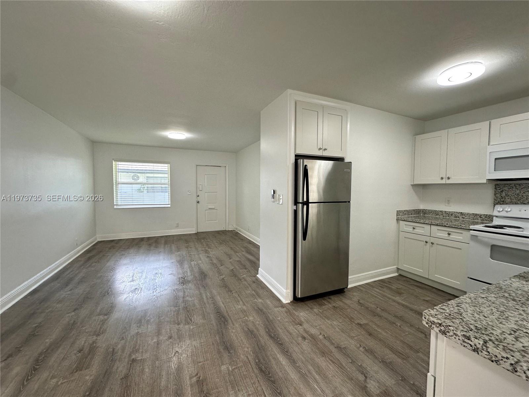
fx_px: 214
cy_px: 198
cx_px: 264
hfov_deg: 102.1
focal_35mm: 14
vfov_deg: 85.7
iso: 125
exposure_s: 1/120
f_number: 2.2
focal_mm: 2.22
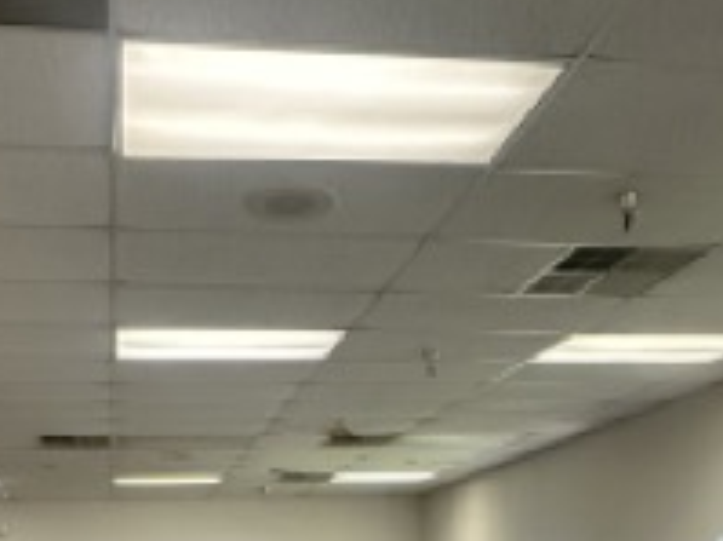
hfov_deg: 41.7
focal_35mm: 45
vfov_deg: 24.1
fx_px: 939
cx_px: 265
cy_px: 842
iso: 250
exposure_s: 1/120
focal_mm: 2.22
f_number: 2.2
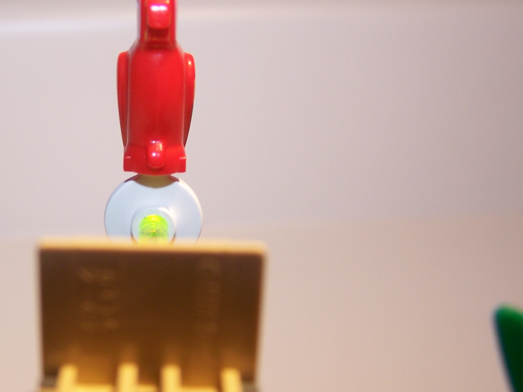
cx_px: 132
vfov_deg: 25.7
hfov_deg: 33.1
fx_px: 861
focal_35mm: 57
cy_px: 184
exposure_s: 1/60
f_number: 2.8
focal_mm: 6.3
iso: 80
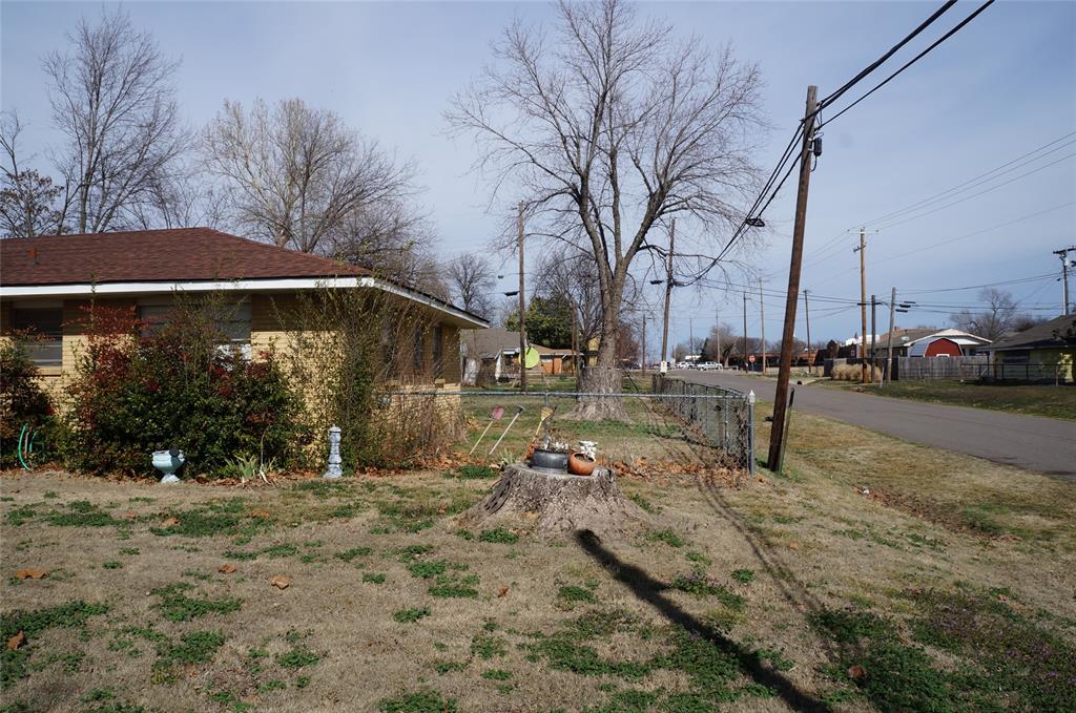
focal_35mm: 27
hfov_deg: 67.5
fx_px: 806
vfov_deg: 47.8
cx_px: 538
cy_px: 356
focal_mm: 18
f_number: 13
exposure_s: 1/400
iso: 200
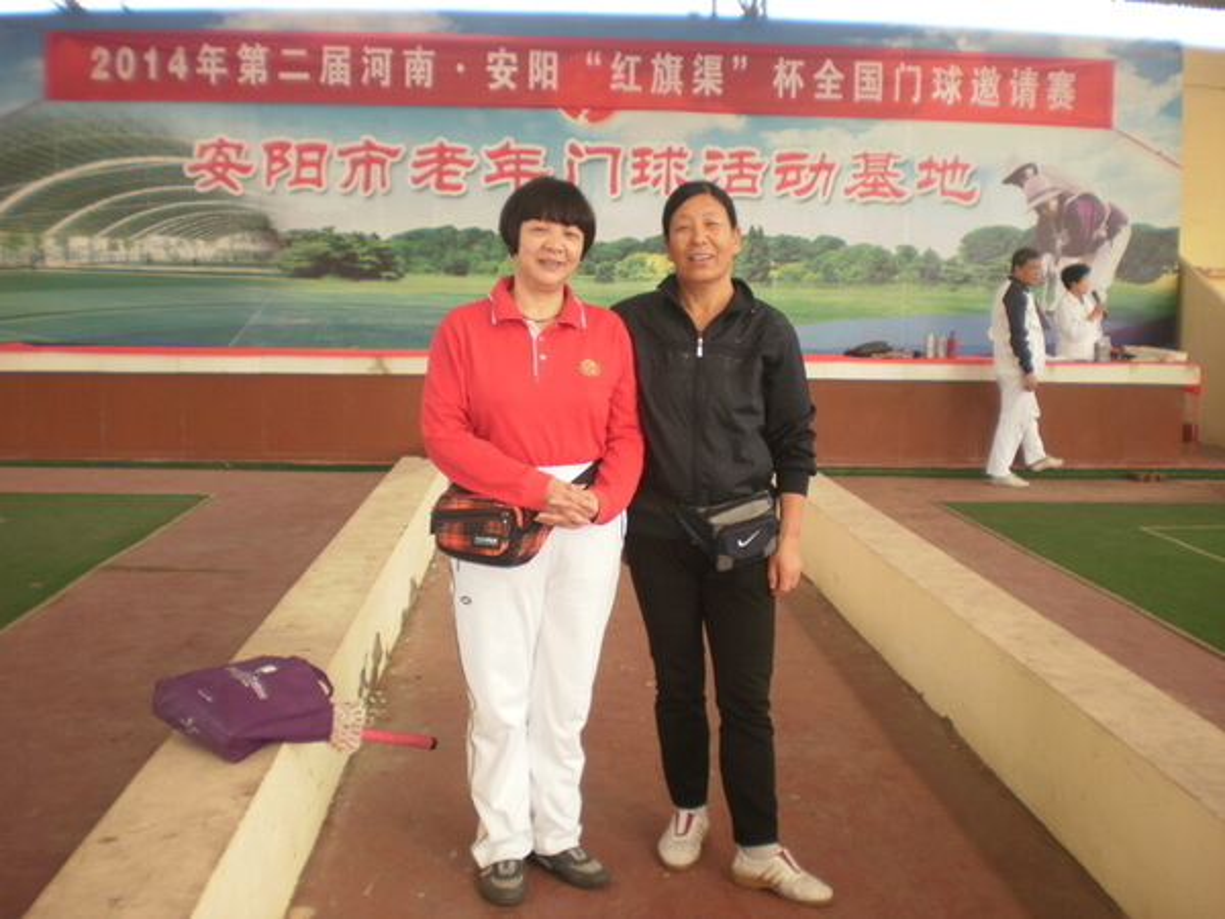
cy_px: 460
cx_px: 612
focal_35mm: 36
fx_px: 1274
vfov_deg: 39.7
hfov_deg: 51.4
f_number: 3.1
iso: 100
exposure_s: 1/100
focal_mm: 6.3
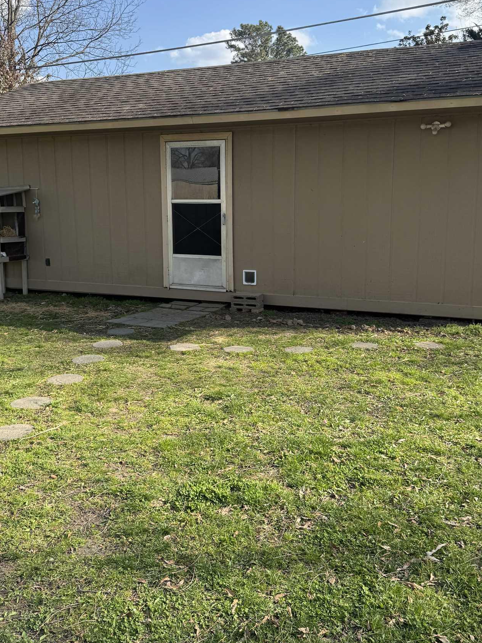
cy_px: 284
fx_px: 613
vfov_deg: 55.2
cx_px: 238
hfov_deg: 42.9
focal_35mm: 33
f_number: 1.78
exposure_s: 1/2041
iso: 80
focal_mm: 6.76
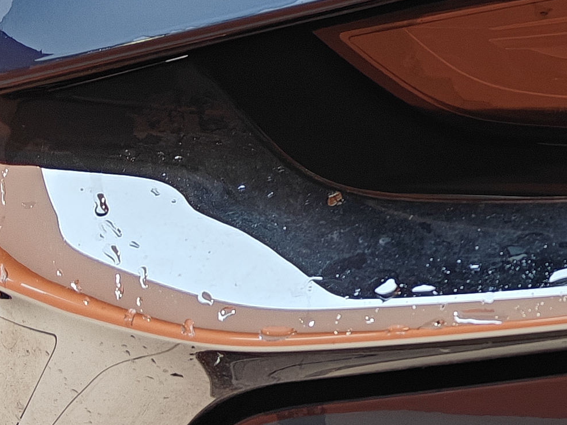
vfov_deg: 14.6
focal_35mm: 100
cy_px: 43
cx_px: 673
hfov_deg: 18.6
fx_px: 1638
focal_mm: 5.59
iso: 50
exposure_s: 1/100
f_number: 1.8
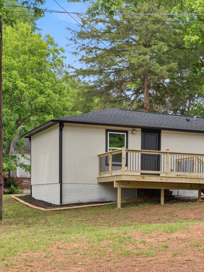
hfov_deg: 27.5
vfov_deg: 37.7
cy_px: 134
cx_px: 189
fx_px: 399
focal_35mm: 51
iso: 100
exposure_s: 1/30
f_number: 9
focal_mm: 34.5
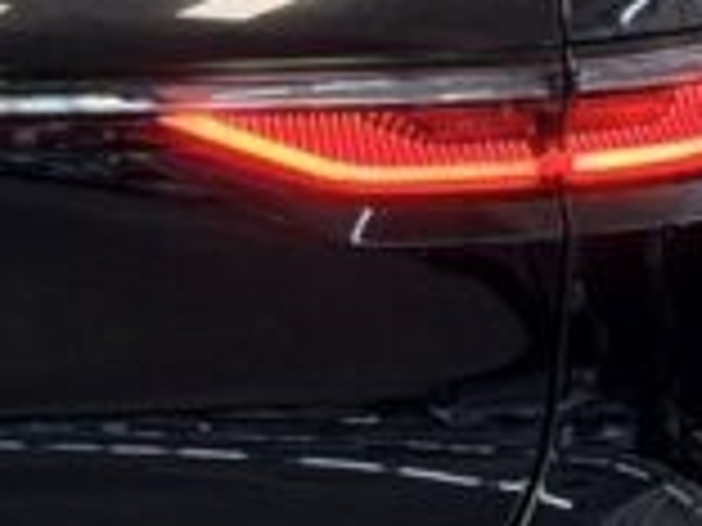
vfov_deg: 4.7
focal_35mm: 316
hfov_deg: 6.2
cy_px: 400
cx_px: -508
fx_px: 6408
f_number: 1.78
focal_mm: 6.76
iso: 125
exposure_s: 1/100
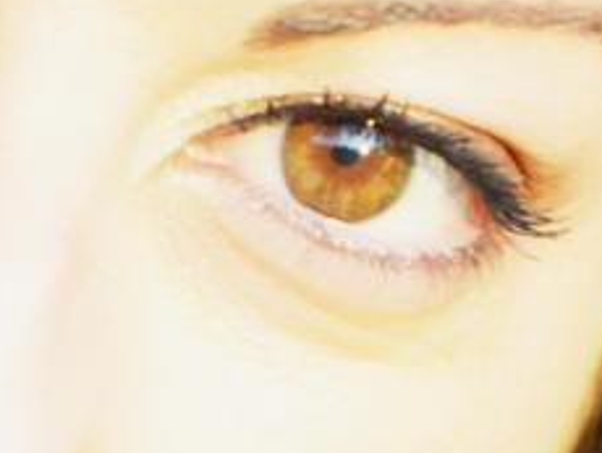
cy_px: 806
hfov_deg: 3.4
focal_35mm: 590
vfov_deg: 2.5
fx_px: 10271
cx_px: 216
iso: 400
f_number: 5.6
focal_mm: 92
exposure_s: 1/100
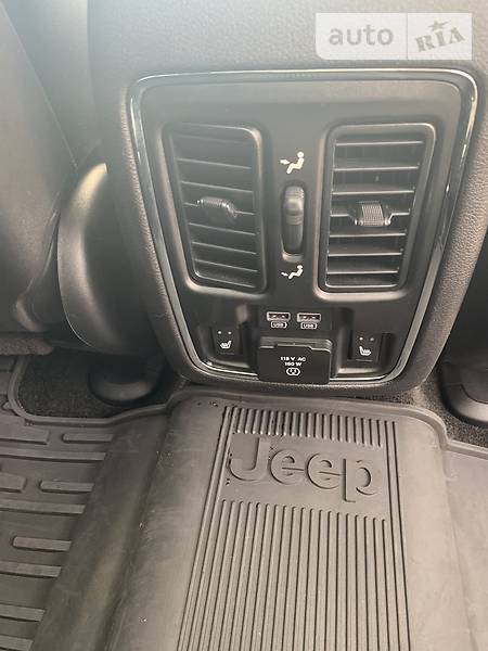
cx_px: 244
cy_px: 326
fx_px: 489
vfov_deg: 67.3
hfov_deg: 53.1
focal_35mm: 26
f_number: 1.8
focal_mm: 4.2
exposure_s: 1/60
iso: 200
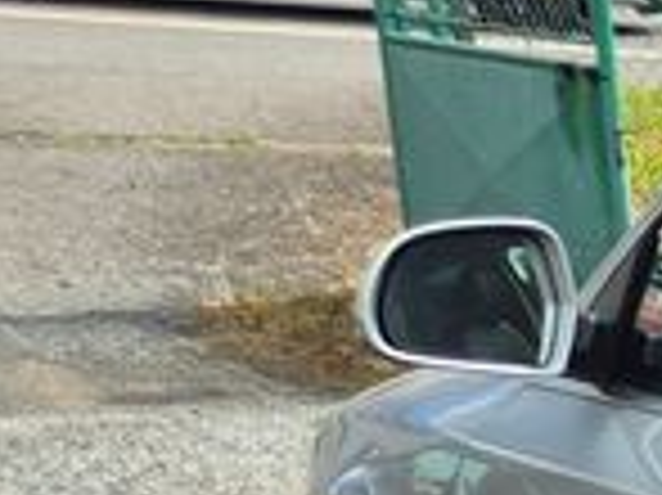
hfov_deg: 9.0
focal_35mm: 160
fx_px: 3057
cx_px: 2216
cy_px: 1197
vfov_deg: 8.5
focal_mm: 5.4
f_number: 1.8
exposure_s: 1/728
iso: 25
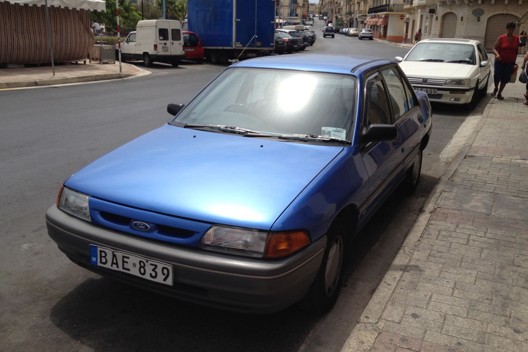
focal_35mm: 37
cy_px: 164
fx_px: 543
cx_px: 262
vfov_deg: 35.9
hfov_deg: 51.9
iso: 50
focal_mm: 4.28
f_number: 2.4
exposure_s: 1/2304
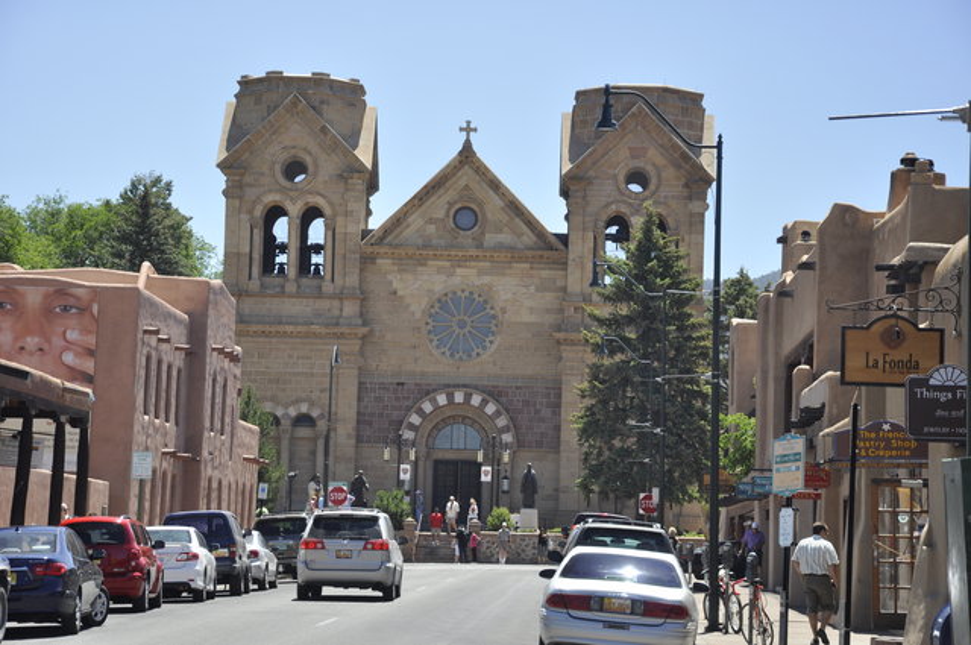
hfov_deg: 19.5
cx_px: 486
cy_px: 322
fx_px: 2828
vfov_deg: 13.0
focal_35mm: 105
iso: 200
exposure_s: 1/125
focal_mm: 70
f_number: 8
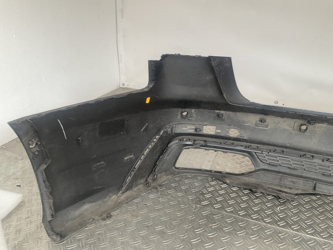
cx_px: 166
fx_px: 279
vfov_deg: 48.2
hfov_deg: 61.7
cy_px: 125
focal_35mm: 29
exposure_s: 1/50
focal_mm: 3
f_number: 1.8
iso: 40
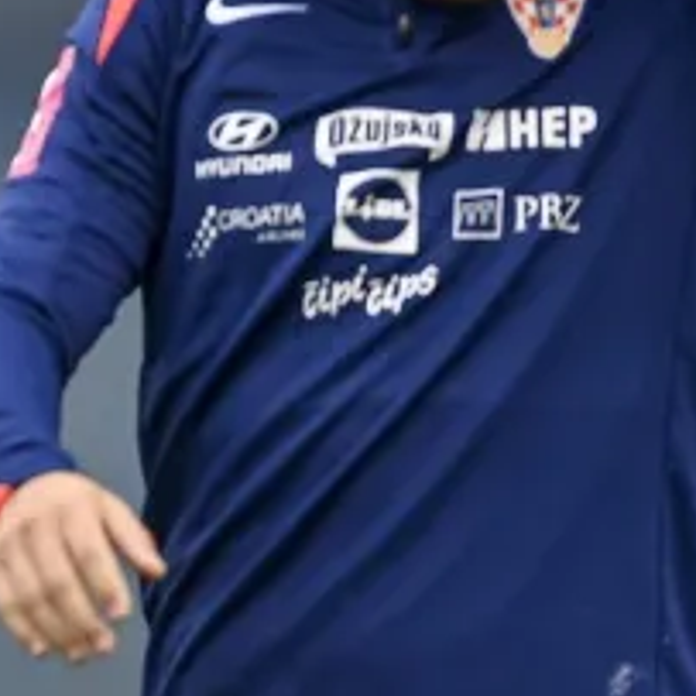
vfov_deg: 1.4
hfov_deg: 1.4
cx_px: -545
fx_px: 28912
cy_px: -81
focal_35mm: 1271
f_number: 2.8
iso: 1250
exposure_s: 1/3200
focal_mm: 400
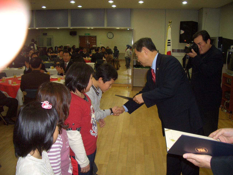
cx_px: 116
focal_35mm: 35
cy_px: 88
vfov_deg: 40.7
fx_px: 236
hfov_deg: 52.6
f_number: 2.6
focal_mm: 5.8
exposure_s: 1/60
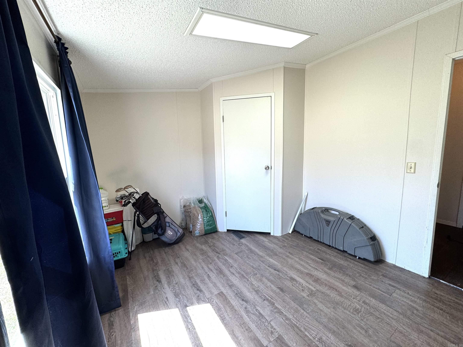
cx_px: 232
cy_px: 174
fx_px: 187
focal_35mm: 14
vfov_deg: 85.7
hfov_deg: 102.1
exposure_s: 1/120
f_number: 2.2
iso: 80
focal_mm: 2.22
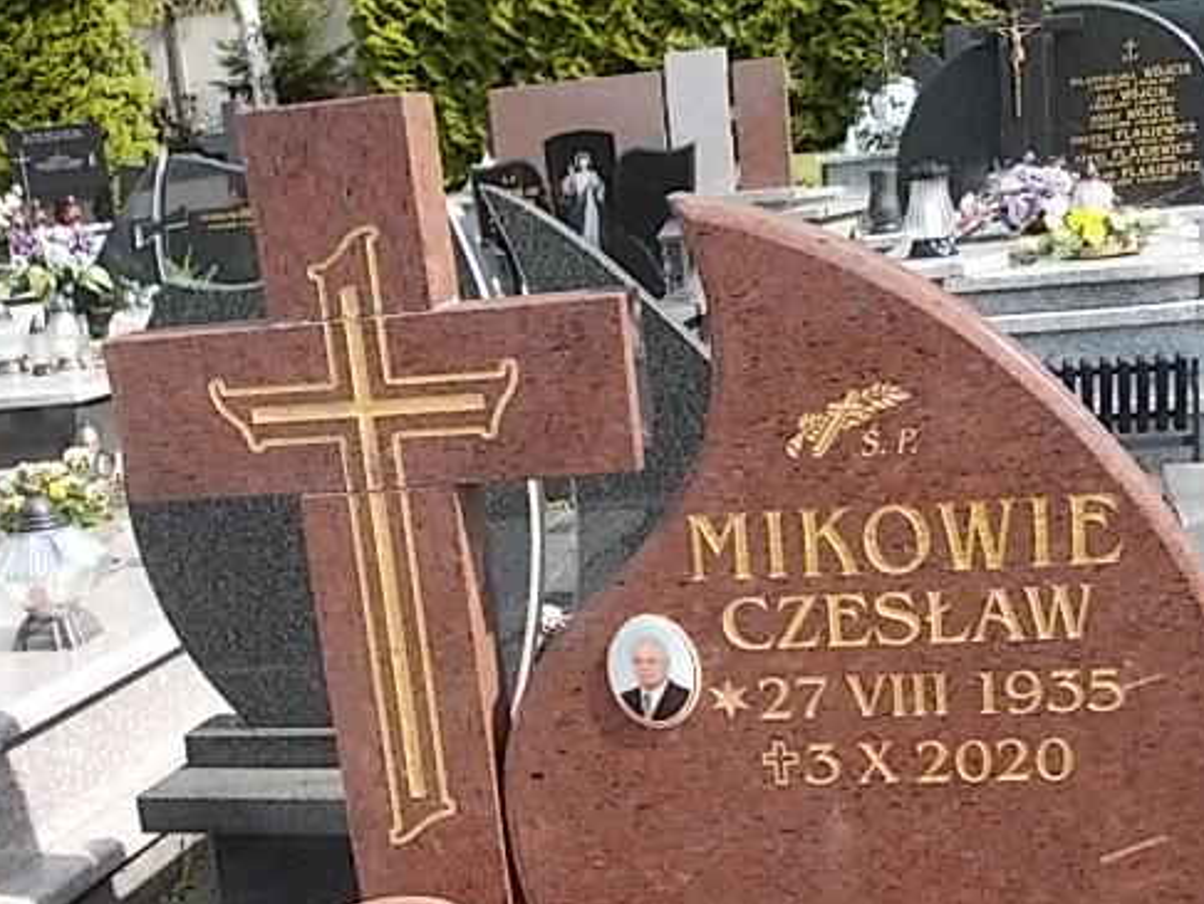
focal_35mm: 50
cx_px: 644
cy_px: 592
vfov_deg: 29.0
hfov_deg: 38.2
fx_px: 1740
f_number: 3.1
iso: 80
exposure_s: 1/320
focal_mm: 5.3
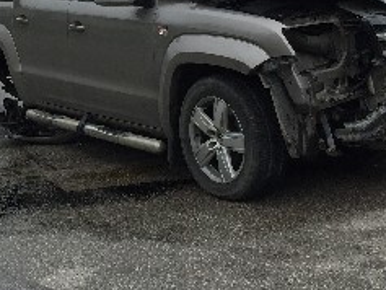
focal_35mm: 82
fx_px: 915
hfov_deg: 23.1
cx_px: 24
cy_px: 26
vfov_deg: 17.7
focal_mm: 4.15
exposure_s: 1/1276
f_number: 2.2
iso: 32
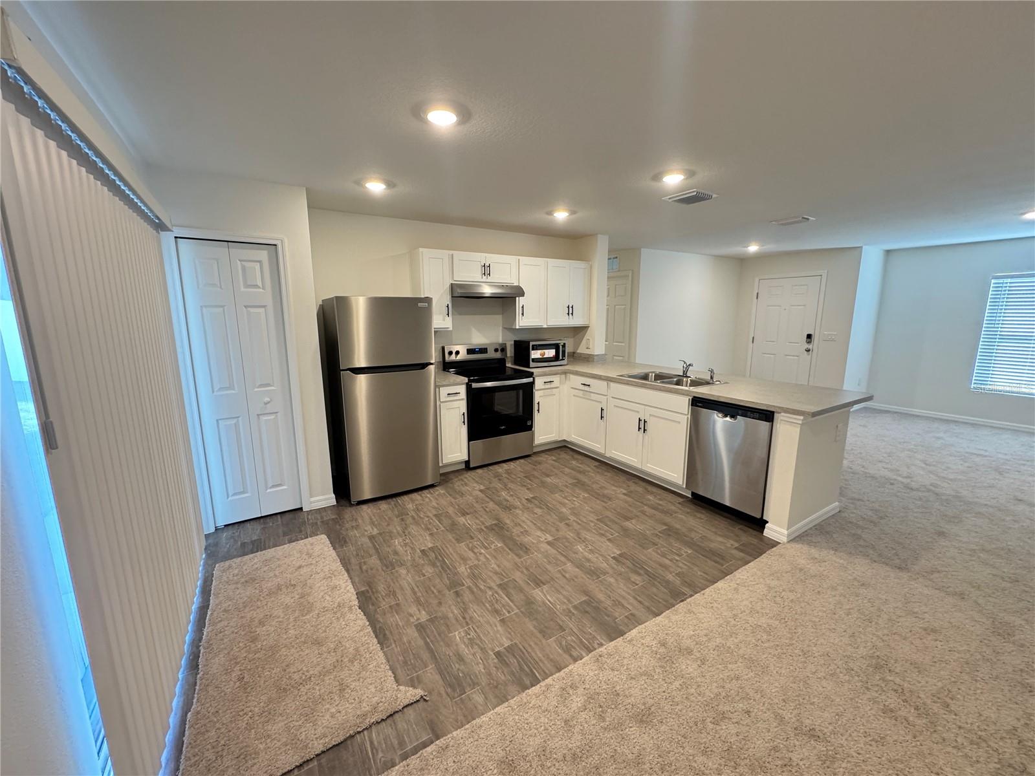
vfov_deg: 85.7
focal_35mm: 14
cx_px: 518
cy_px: 388
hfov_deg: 102.1
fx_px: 419
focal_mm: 2.22
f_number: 2.2
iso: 250
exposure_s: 1/60
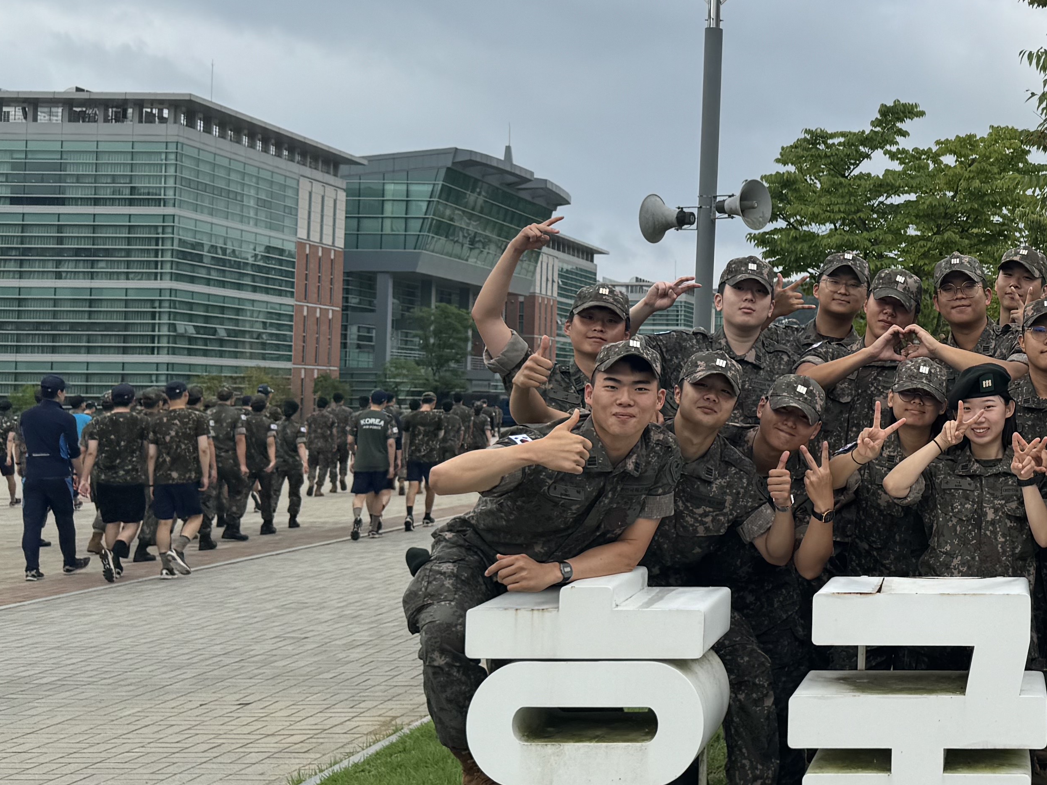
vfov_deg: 26.5
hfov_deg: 32.3
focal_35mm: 55
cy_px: 301
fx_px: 1663
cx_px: 1034
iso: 80
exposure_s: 1/1560
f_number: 1.78
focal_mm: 6.76
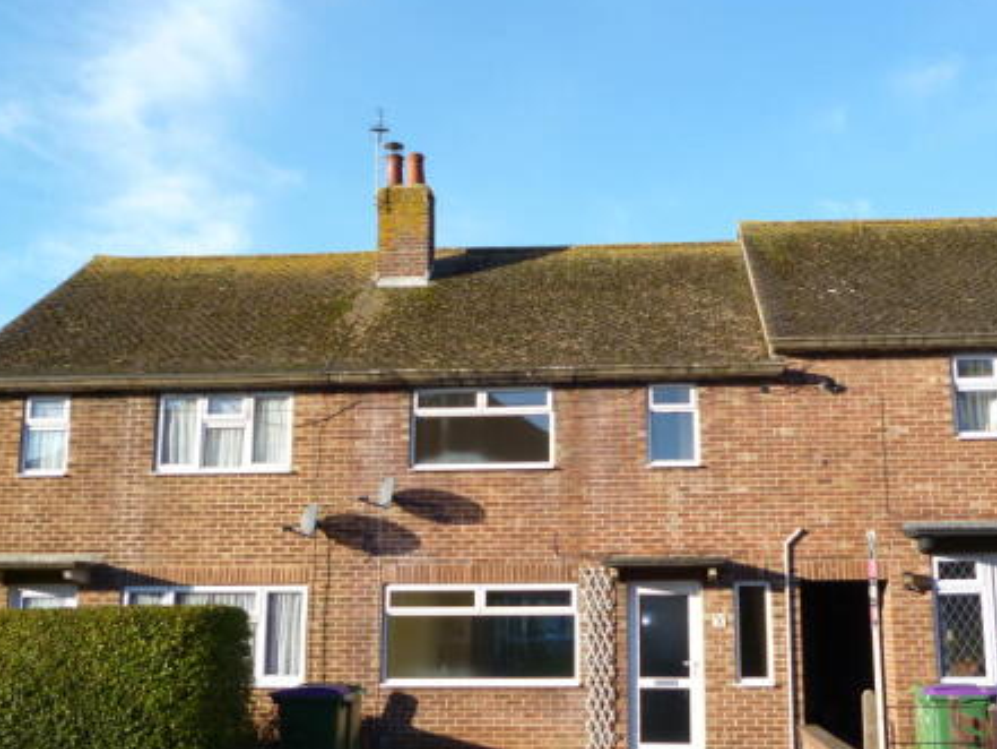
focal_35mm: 37
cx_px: 587
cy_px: 411
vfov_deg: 38.6
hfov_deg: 49.9
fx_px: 1066
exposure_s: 1/400
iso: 100
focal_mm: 5
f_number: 3.1
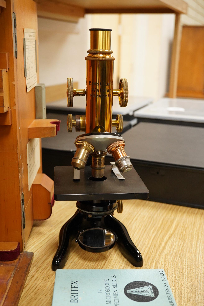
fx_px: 382
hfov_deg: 29.9
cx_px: 102
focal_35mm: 45
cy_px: 153
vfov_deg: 43.6
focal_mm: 30
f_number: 8
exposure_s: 1/125
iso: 2500
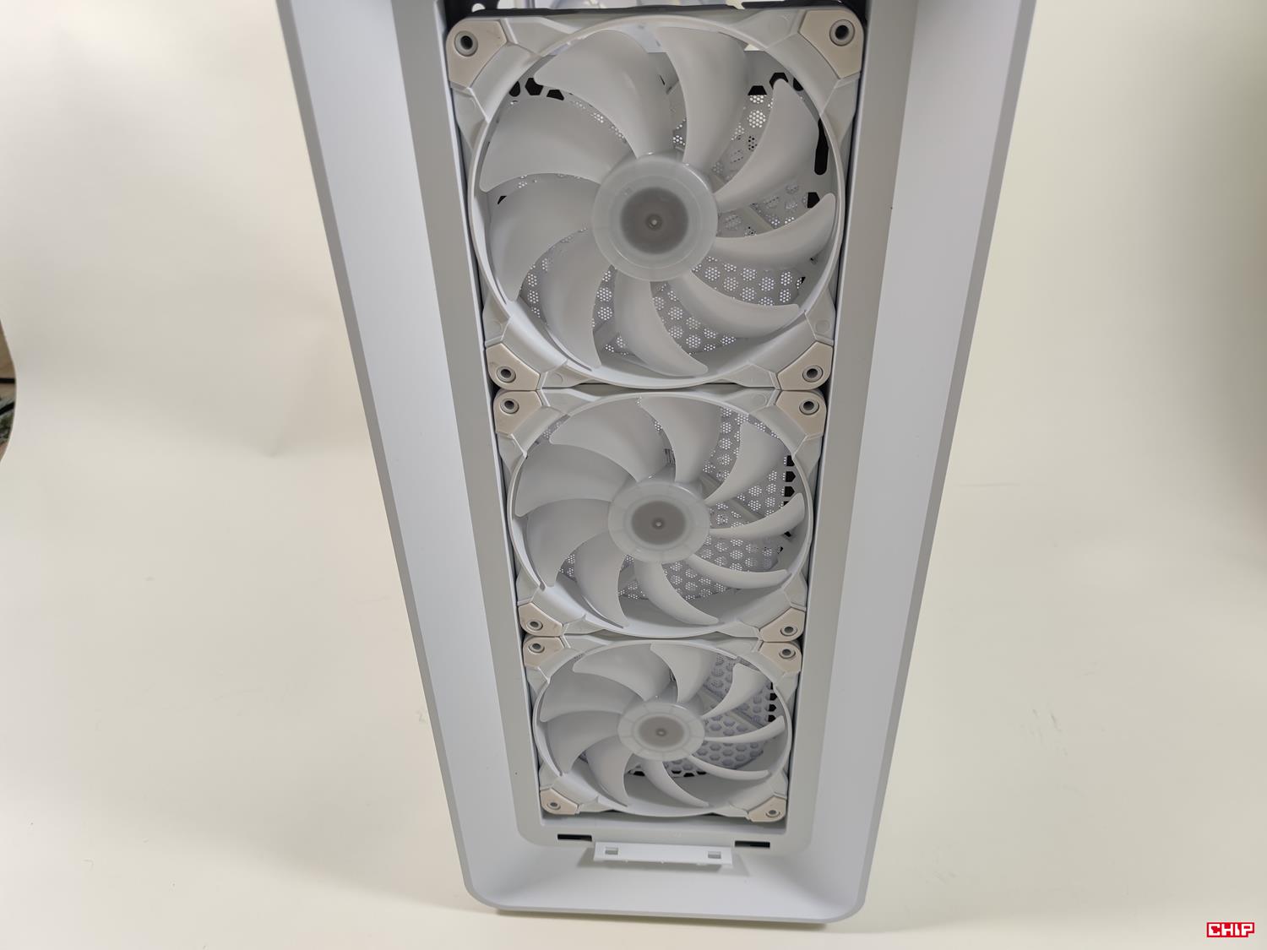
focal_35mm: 25
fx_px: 915
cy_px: 475
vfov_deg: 54.9
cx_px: 634
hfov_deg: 69.4
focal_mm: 6.78
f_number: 1.85
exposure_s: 1/100
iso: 67
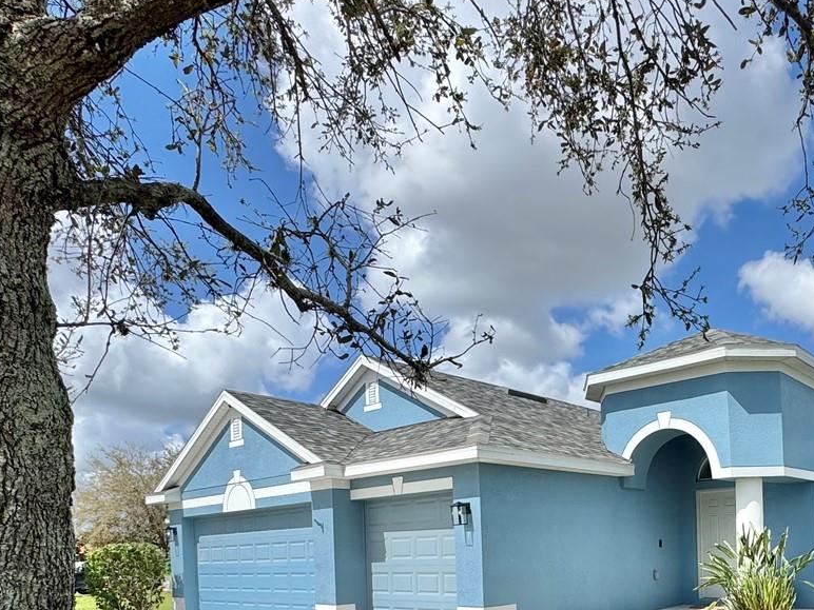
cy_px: 551
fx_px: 682
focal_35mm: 29
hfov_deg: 58.3
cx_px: 616
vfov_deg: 43.9
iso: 50
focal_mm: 2.22
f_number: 2.2
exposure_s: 1/2584
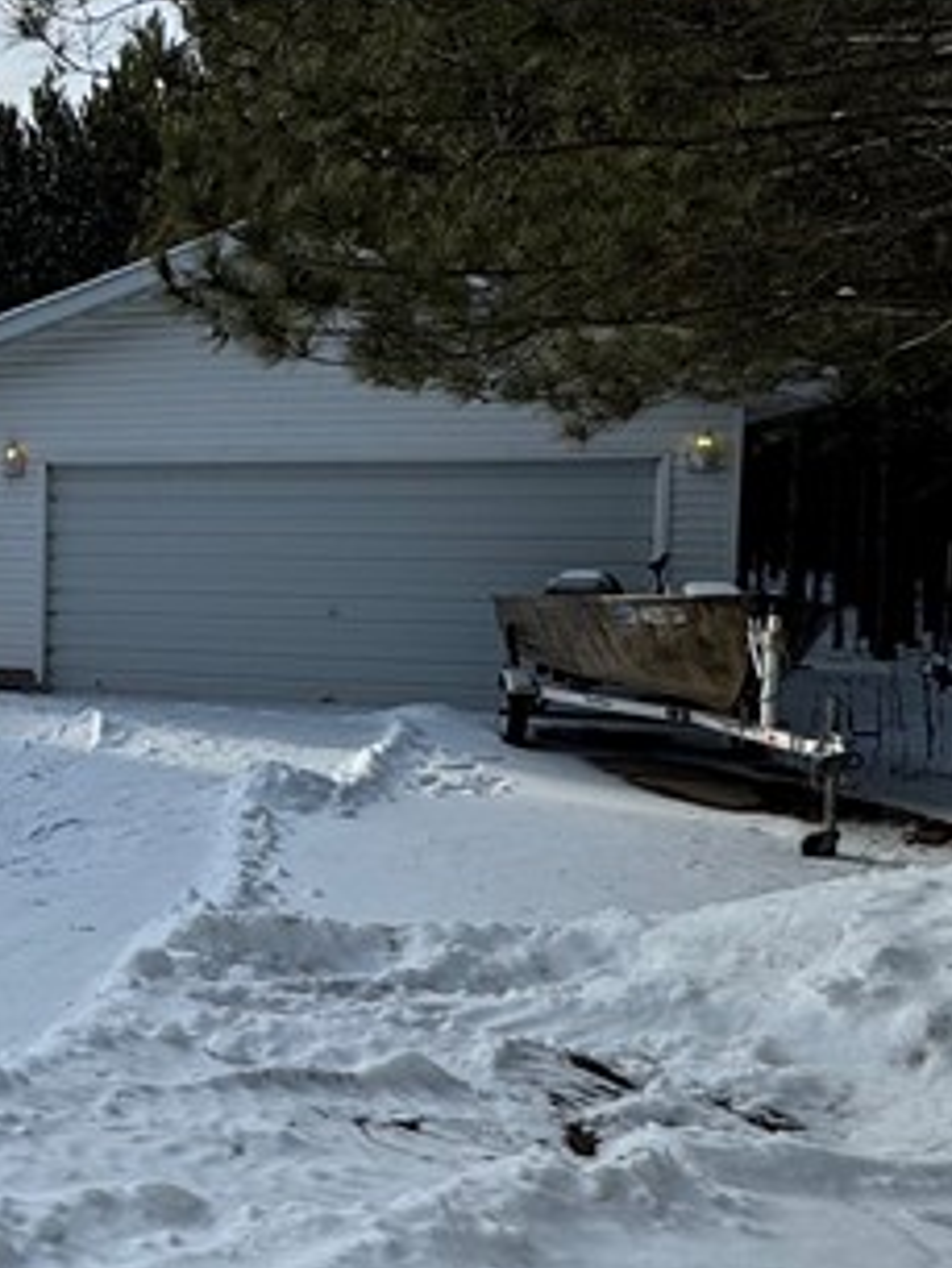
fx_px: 1722
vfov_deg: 40.4
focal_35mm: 47
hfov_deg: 24.7
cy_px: 603
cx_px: -437
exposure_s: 1/1600
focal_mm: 2.22
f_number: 2.2
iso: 50
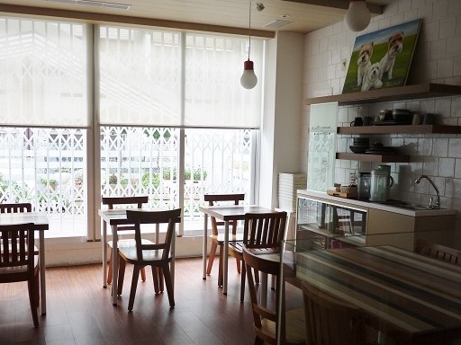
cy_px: 196
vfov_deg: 40.6
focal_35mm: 35
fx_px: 466
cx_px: 195
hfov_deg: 52.4
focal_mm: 14
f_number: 2.5
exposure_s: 1/80
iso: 100
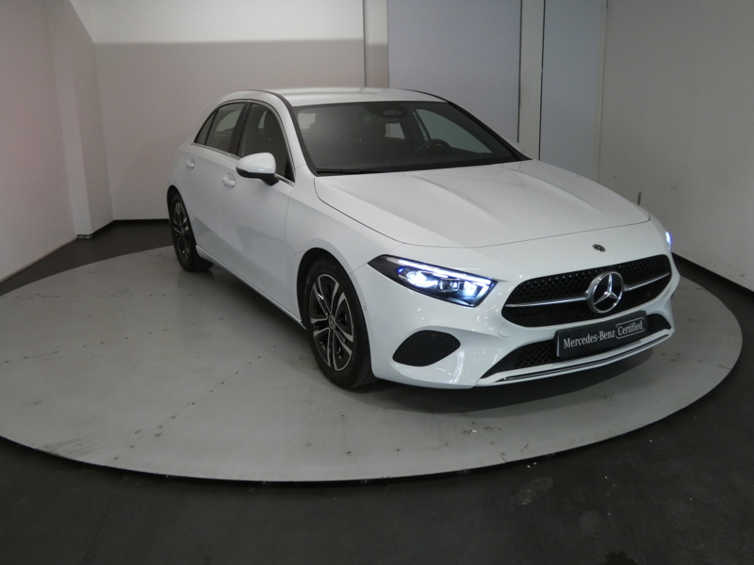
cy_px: 282
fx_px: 697
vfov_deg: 44.2
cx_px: 377
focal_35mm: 32
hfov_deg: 56.8
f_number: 3.4
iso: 400
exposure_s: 1/80
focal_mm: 5.8
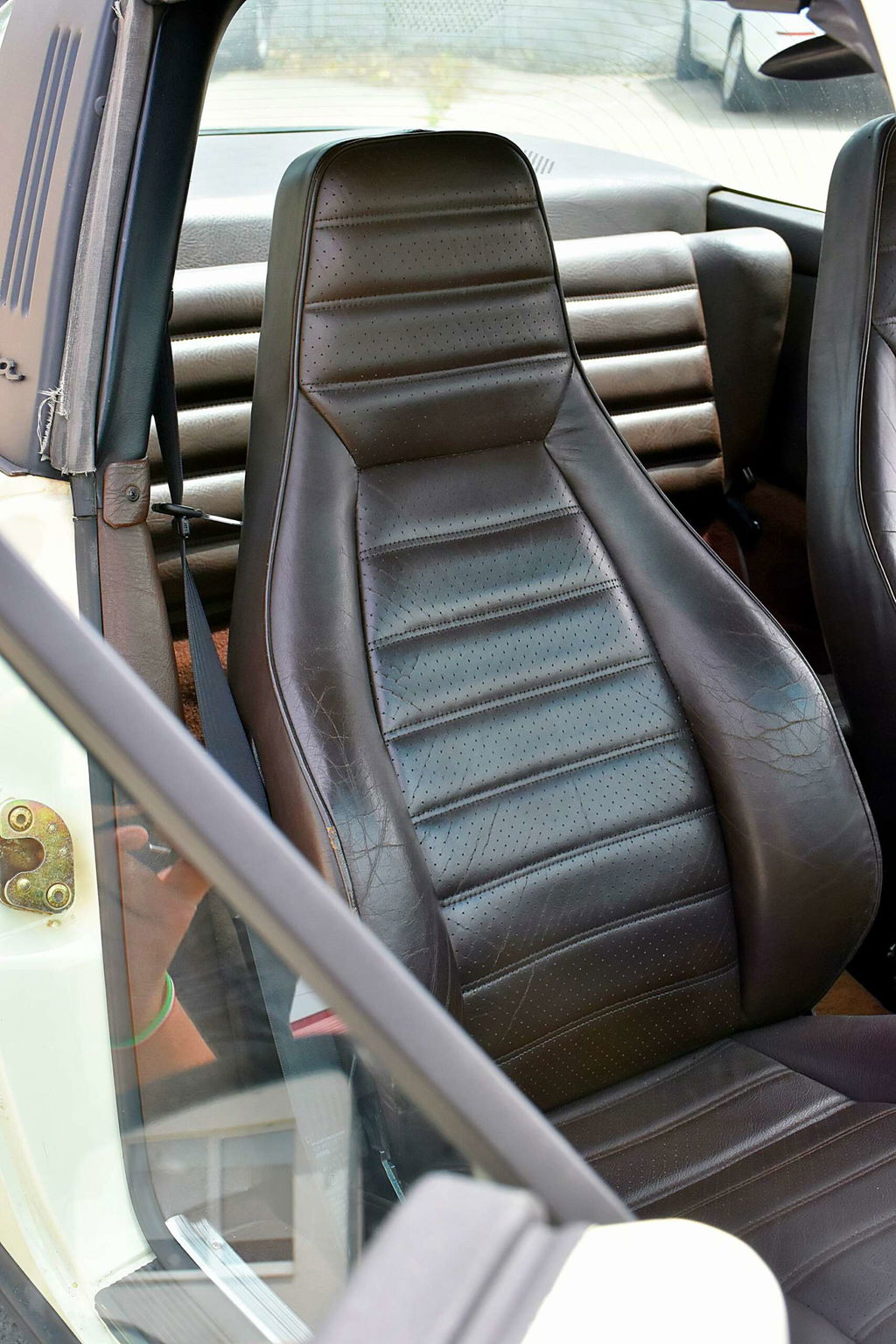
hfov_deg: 25.8
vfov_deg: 37.8
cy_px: 672
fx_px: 1959
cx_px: 448
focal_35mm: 52
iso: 800
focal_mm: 35
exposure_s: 1/400
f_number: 8
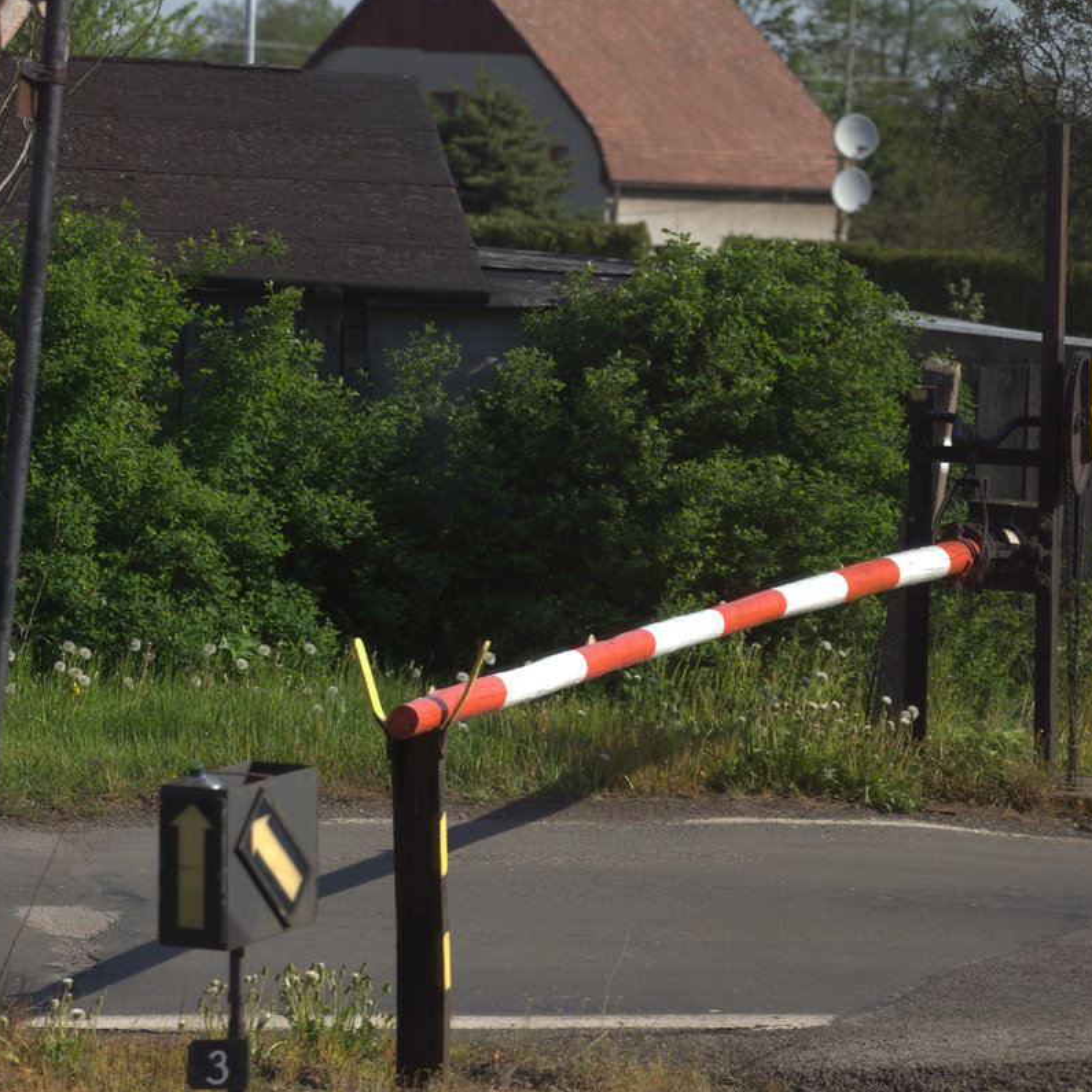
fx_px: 5996
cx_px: 679
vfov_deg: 10.4
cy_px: 545
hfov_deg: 10.4
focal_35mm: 168
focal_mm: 135
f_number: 7.1
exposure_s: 1/320
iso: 500
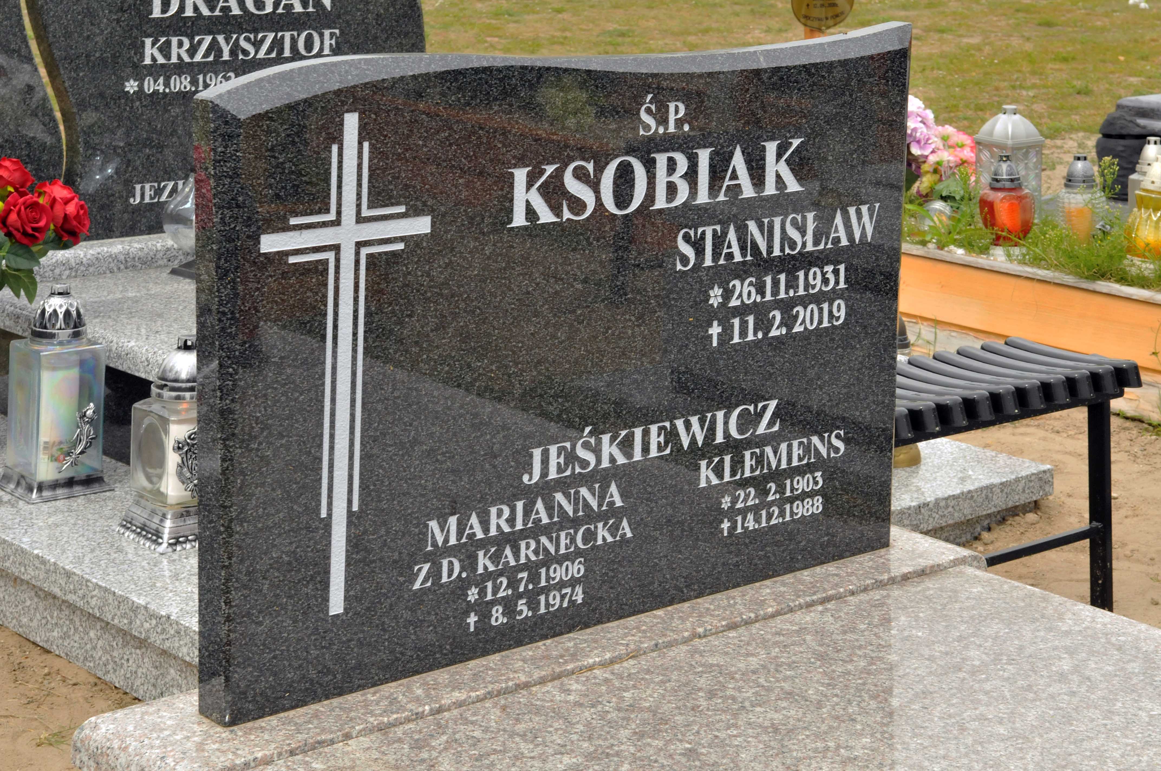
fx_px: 2319
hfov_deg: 28.1
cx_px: 580
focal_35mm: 72
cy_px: 386
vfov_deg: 18.9
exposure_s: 1/250
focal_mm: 48
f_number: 11
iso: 800
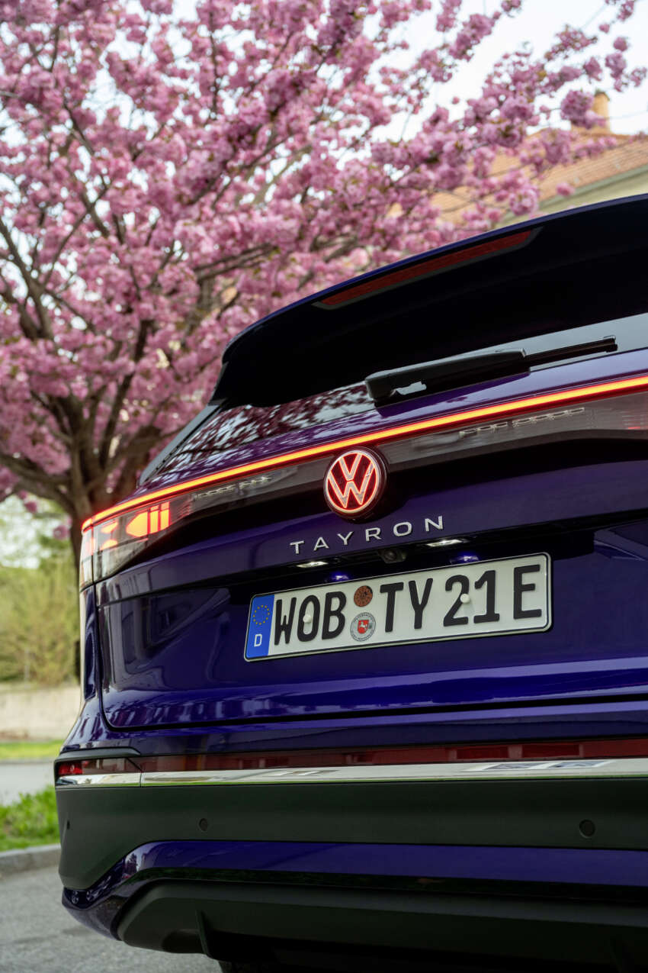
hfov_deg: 36.9
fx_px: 972
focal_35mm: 36
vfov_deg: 53.1
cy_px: 486
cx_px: 324
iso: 400
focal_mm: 36
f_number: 3.5
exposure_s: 1/30
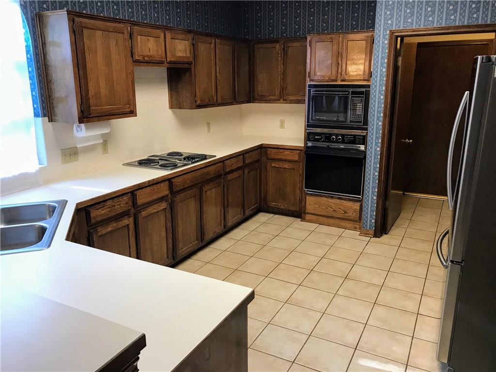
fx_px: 401
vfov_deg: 49.7
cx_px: 248
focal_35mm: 28
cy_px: 186
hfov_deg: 63.4
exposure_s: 1/20
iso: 40
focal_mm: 3.99
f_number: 1.8
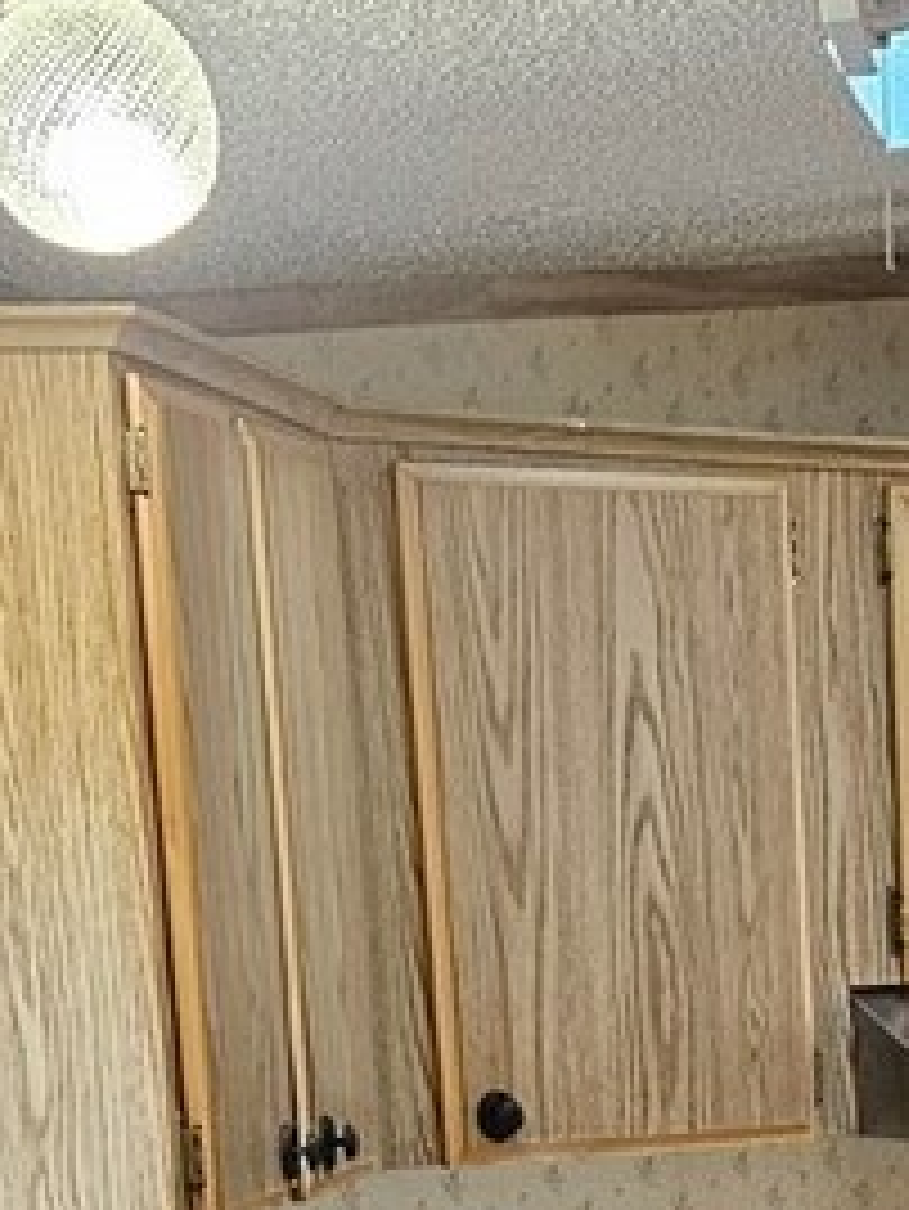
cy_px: 2074
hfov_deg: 11.8
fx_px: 4303
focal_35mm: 123
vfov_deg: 14.4
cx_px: 1152
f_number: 1.8
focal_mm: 5.4
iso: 320
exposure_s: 1/120
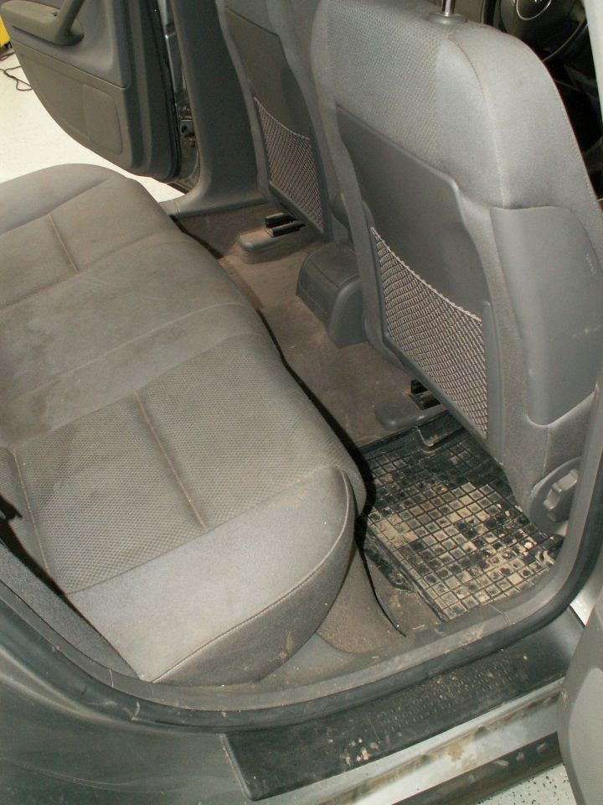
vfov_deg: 52.6
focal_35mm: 35
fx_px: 813
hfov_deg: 40.7
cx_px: 302
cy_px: 402
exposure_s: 1/40
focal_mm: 5.86
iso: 160
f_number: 2.8
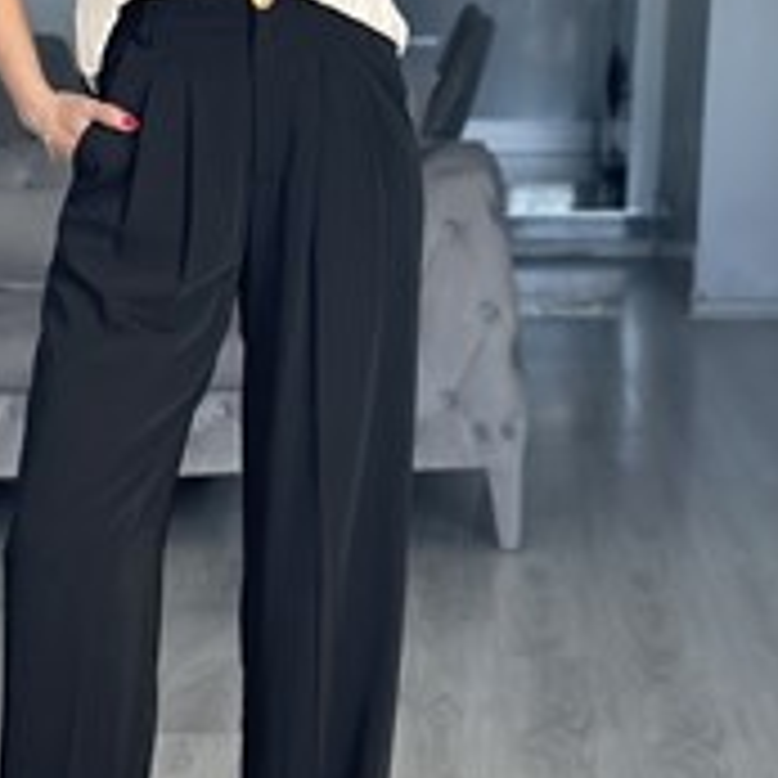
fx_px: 3153
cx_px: 166
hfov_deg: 14.0
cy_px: 247
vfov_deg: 14.0
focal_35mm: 124
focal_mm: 6.86
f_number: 1.78
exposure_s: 1/113
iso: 125
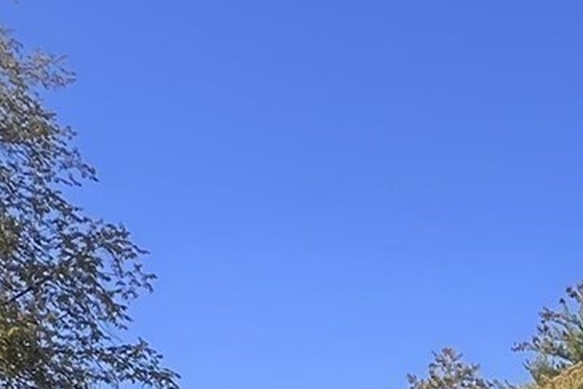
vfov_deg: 13.2
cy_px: 949
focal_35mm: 76
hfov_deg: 25.1
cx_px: 615
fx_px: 1231
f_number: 1.8
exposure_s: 1/336
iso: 32
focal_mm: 1.57
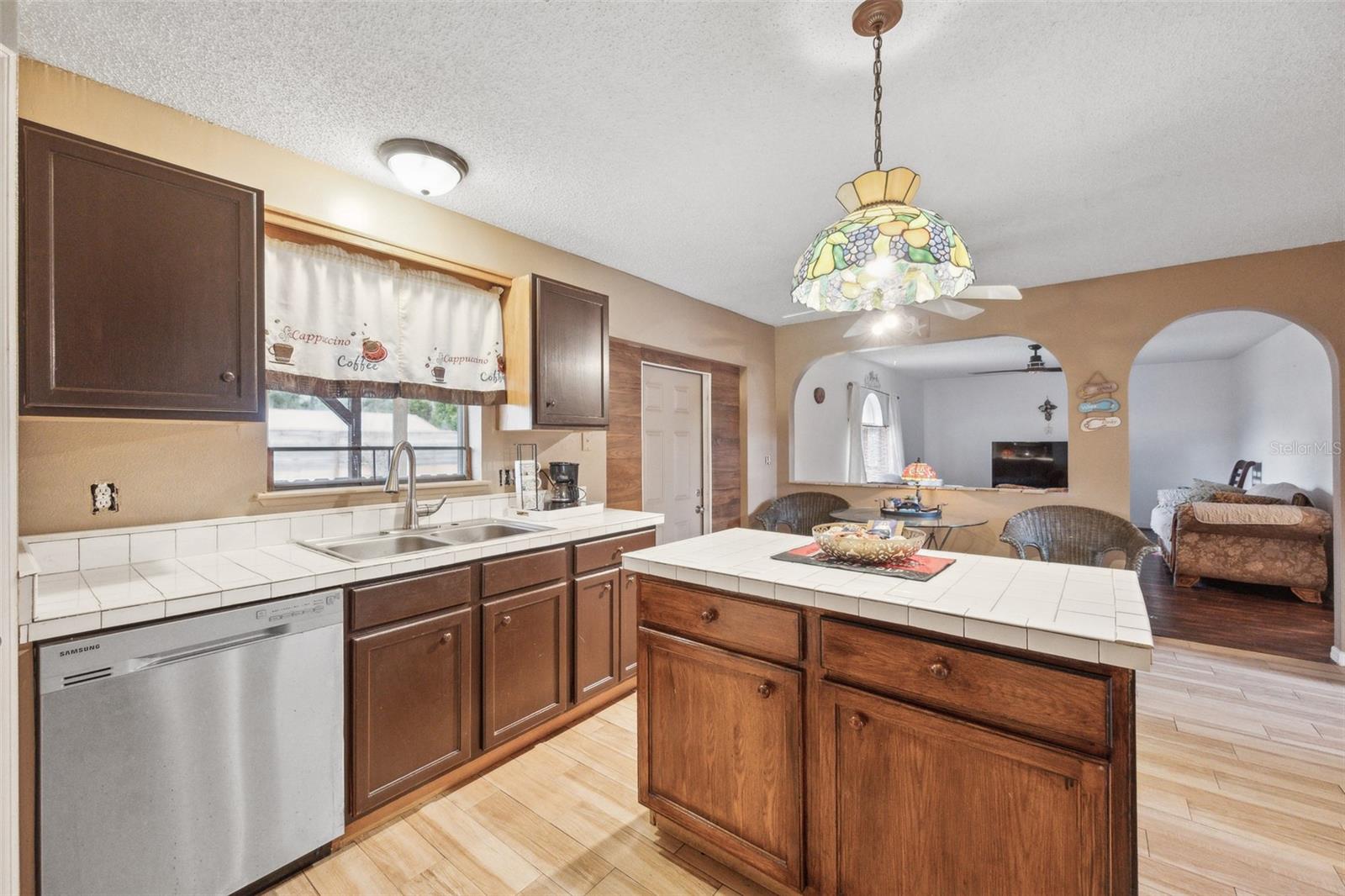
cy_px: 448
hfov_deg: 104.3
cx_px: 672
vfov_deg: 81.2
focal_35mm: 14
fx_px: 523
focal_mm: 14
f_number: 6.3
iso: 5000
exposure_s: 1/25
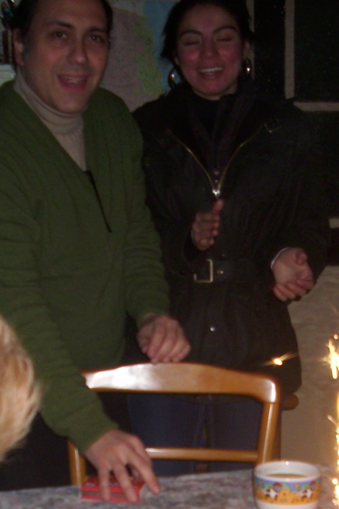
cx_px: 175
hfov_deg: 18.7
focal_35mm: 73
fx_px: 1031
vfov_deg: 27.1
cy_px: 422
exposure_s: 1/30
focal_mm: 6.2
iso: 50
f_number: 2.8
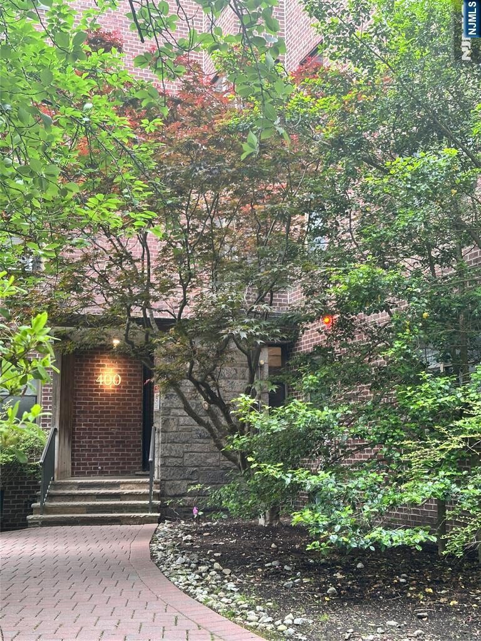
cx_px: 240
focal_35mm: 48
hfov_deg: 30.3
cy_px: 320
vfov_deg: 39.7
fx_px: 889
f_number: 1.78
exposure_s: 1/117
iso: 80
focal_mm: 6.86
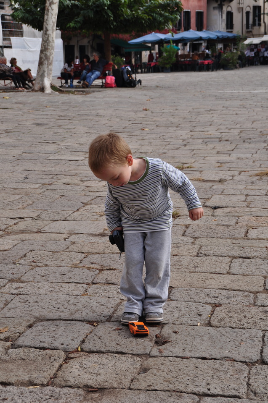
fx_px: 739
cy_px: 202
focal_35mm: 66
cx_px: 134
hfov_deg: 20.5
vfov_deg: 30.6
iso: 200
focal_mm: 44
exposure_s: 1/320
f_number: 10
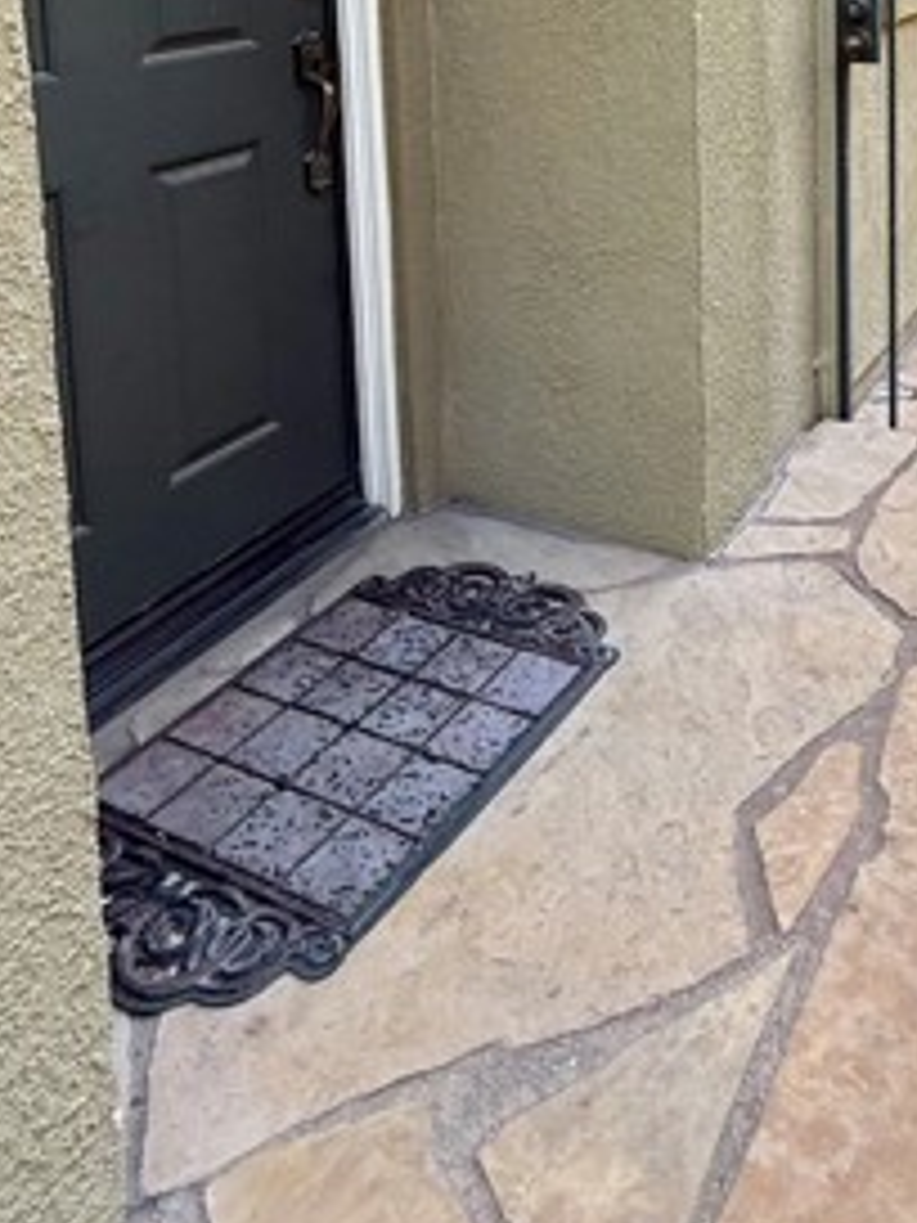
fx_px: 1166
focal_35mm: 33
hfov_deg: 39.2
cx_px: 863
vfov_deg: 46.1
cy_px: -9
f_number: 2.2
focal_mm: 2.22
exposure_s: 1/158
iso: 64
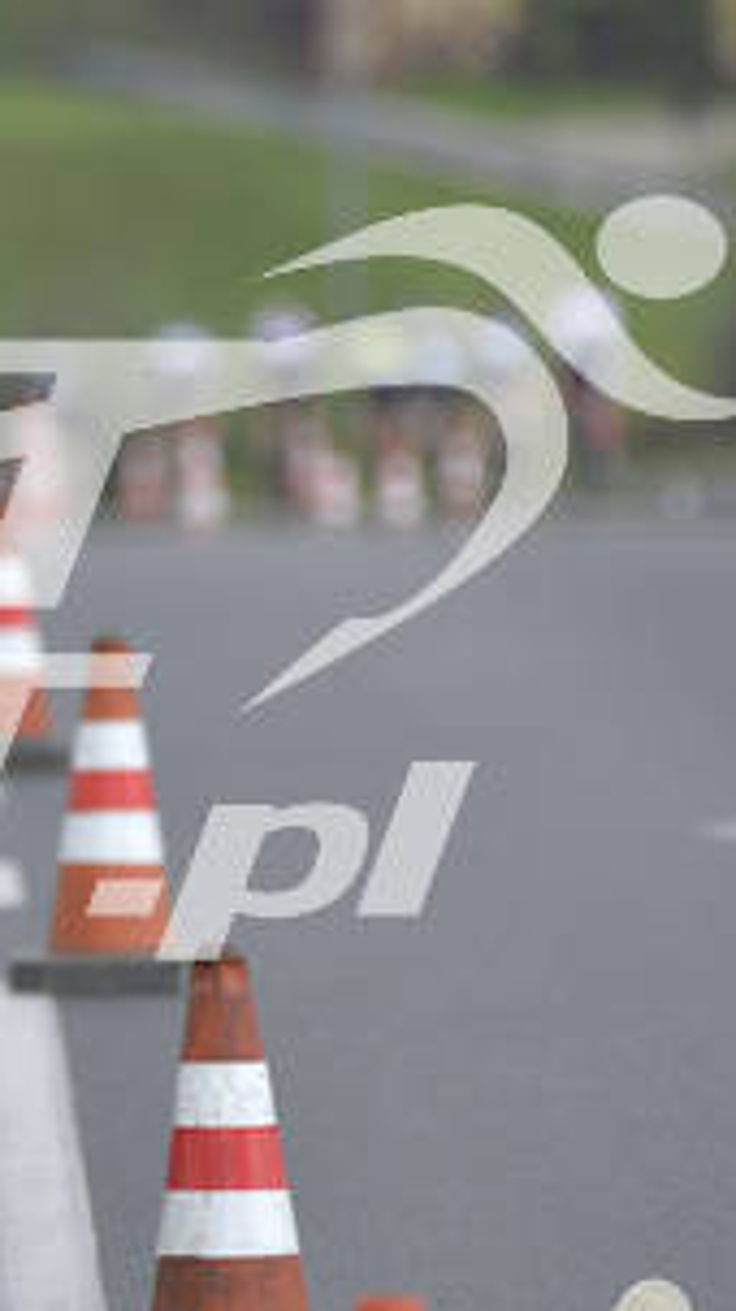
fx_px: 29235
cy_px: 578
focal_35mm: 841
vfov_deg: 2.6
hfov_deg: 1.4
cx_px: -359
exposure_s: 1/1600
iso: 400
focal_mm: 380
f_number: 6
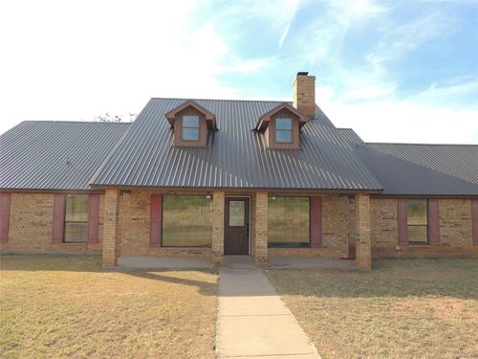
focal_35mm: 24
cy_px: 180
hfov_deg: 71.6
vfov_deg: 56.8
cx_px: 239
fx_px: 331
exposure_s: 1/500
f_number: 3
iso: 100
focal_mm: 4.3
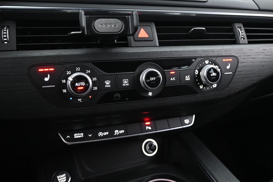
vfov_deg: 43.6
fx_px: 227
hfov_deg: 61.9
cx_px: 136
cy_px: 91
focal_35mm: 30
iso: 3200
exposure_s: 1/15
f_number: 3.8
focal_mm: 20
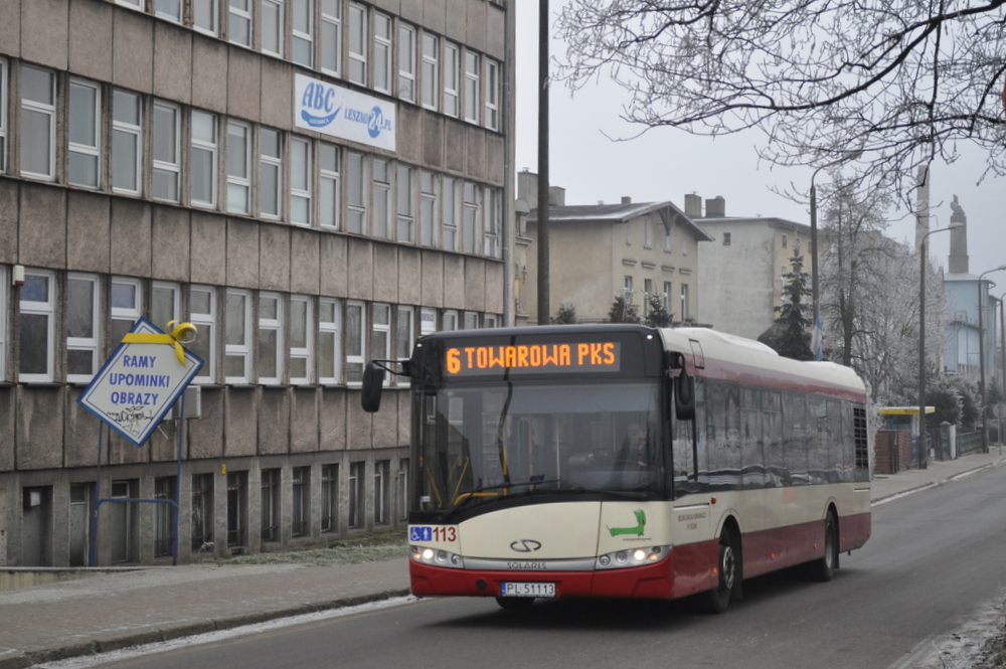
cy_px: 334
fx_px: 1843
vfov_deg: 20.6
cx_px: 503
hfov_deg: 30.5
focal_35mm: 66
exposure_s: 1/1000
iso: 800
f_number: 5.3
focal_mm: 44
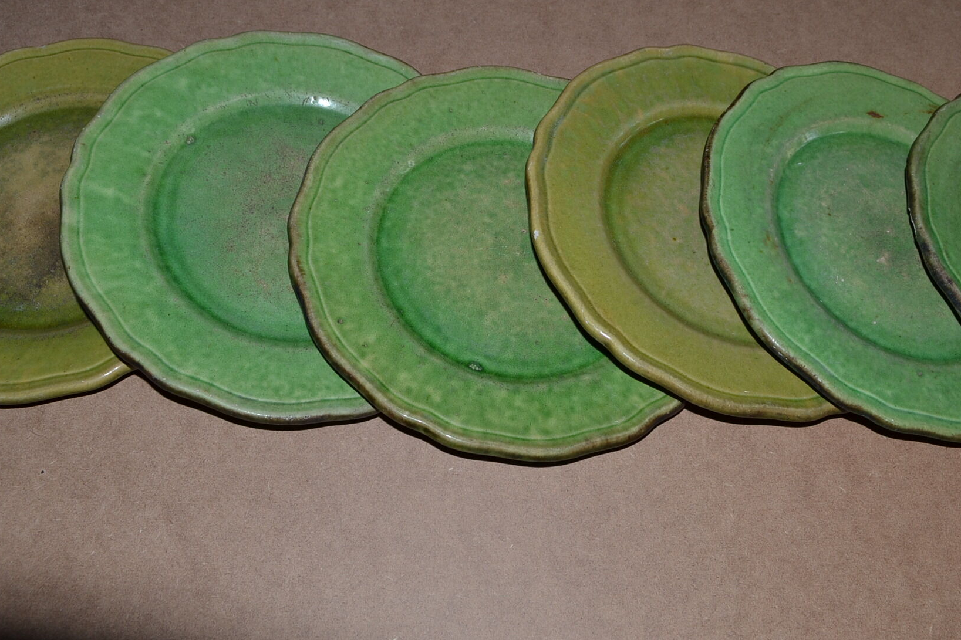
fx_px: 1014
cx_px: 537
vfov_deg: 34.8
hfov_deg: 50.6
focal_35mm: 38
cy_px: 223
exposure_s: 1/60
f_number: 8
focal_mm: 18
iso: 100
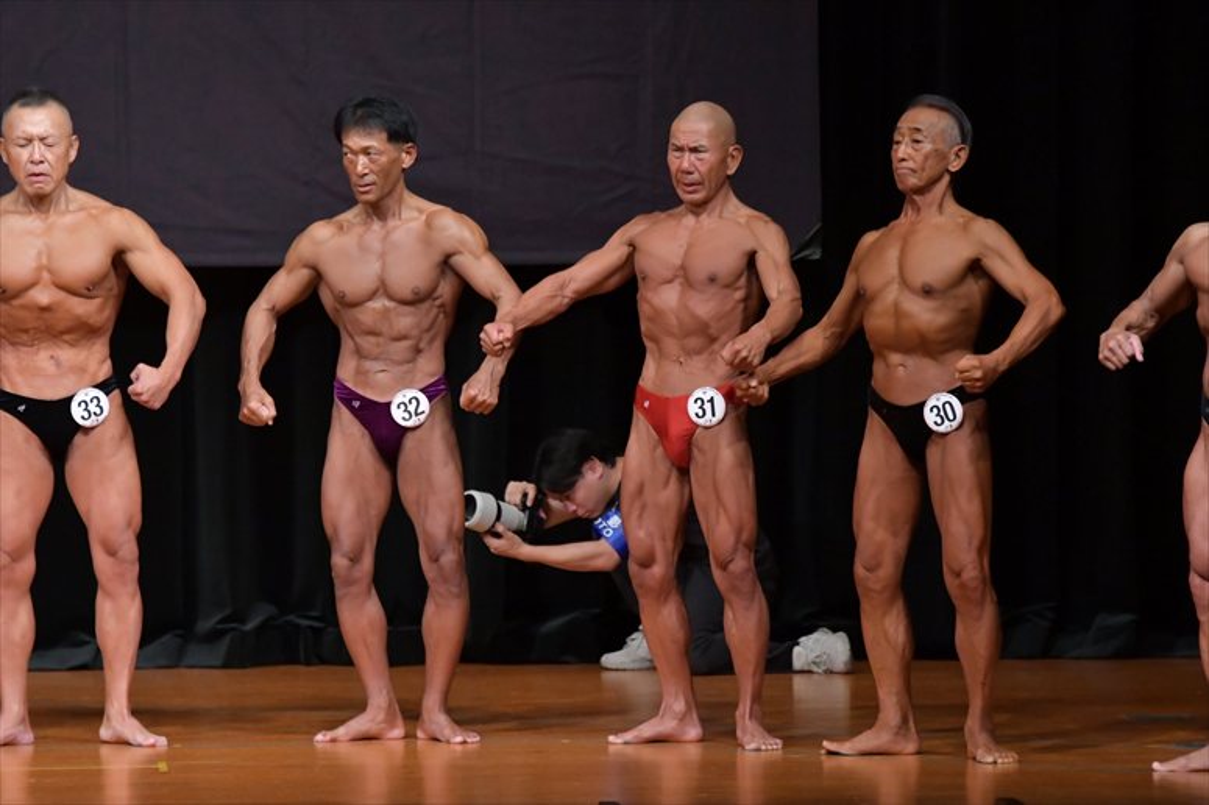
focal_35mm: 285
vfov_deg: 4.8
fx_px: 9567
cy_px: 402
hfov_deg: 7.2
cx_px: 604
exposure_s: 1/400
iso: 5000
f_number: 5.6
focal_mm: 190
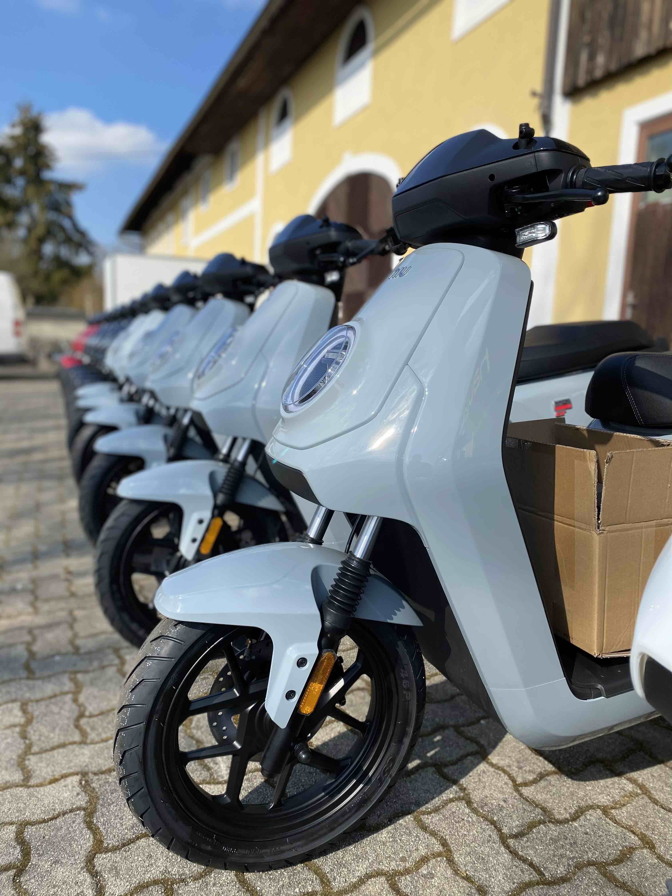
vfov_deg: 67.3
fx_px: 673
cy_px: 448
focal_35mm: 26
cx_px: 336
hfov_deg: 53.1
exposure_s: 1/3610
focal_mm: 4.25
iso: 32
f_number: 1.8
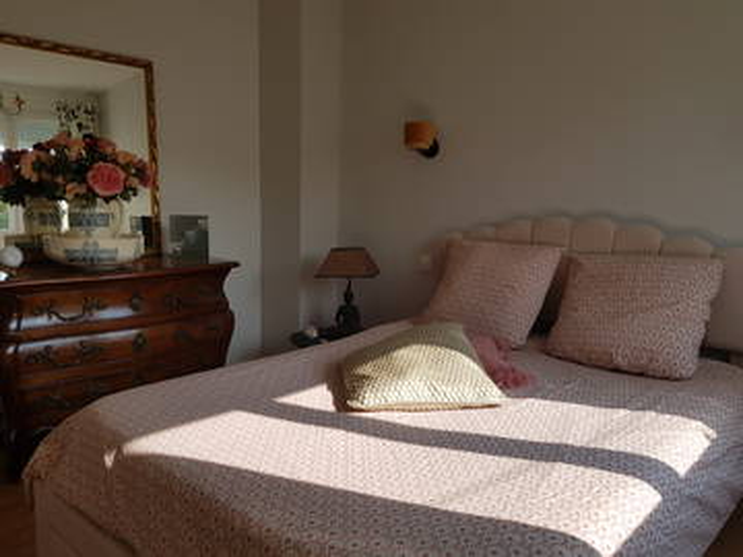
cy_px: 278
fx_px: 558
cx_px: 372
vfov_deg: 53.1
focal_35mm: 26
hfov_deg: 67.3
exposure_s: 1/700
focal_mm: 4.2
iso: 40
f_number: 1.7
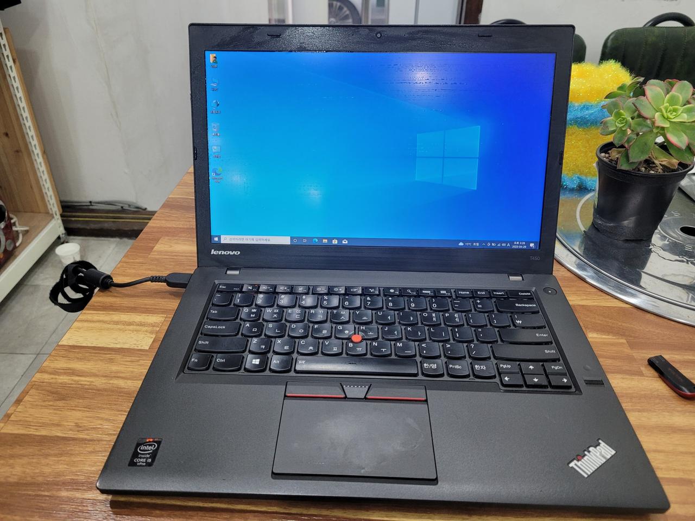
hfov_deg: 67.3
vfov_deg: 53.1
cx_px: 348
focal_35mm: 26
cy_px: 260
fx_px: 522
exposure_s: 1/120
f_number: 1.8
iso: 200
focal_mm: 5.4
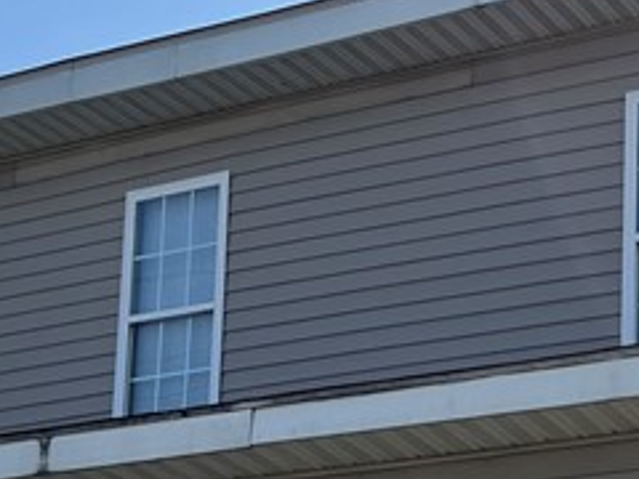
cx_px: 655
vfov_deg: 13.0
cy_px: 583
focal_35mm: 111
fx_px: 2049
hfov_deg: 17.3
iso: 50
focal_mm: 5.7
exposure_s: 1/4831
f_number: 1.5
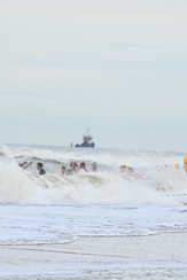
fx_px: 2684
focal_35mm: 345
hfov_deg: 4.0
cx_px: 126
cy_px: 173
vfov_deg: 6.0
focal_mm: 122
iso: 200
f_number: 8
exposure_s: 1/250
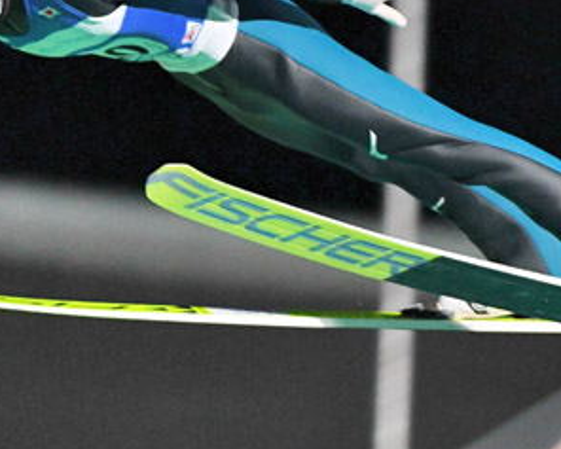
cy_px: 182
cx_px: 335
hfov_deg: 1.1
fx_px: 28418
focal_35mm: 1711
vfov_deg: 0.9
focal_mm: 500
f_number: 4
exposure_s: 1/400
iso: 3200
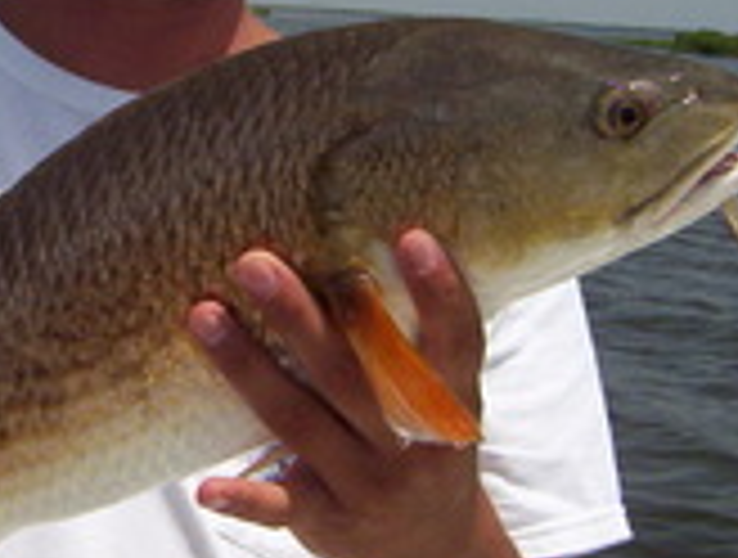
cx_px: 130
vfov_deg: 16.9
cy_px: 220
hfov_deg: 21.9
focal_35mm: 88
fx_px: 1882
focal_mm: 5.54
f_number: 5.24
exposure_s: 1/1701
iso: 100
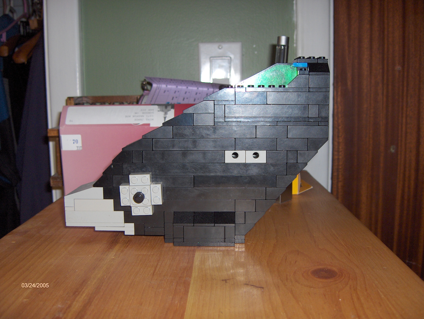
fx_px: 478
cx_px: 212
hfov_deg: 47.8
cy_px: 160
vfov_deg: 36.9
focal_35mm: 39
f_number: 2.8
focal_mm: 8
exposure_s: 1/60
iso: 100
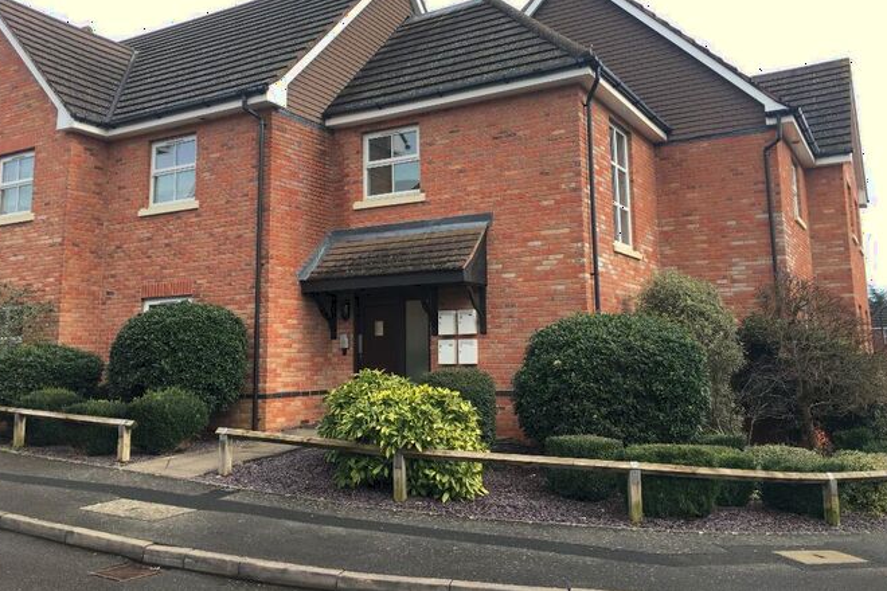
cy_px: 241
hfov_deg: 58.7
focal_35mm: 32
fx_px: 788
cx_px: 450
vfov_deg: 41.0
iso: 25
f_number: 2.2
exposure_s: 1/329
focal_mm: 4.15
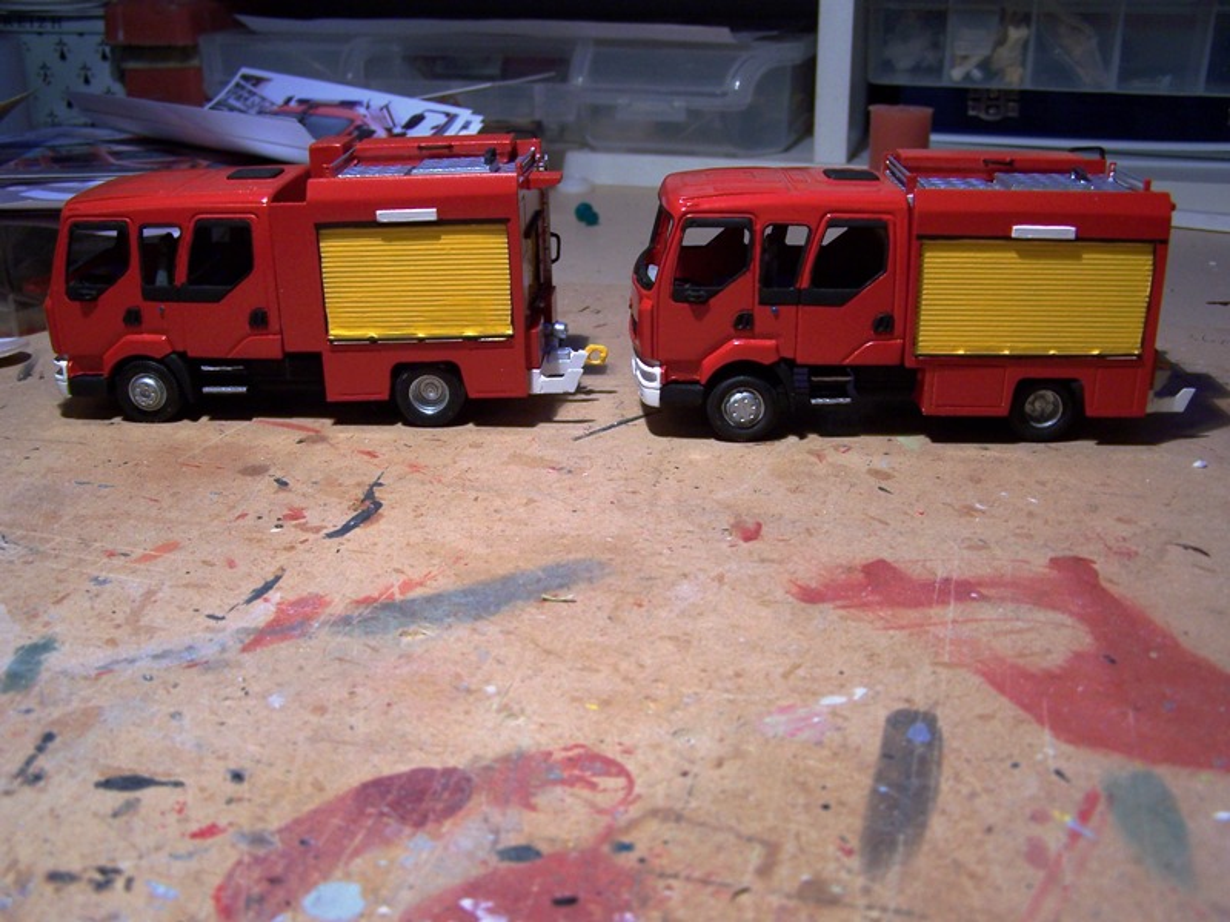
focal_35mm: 38
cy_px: 461
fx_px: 1350
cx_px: 615
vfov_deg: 37.7
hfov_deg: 49.0
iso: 80
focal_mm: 6.3
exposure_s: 1/45
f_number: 2.8
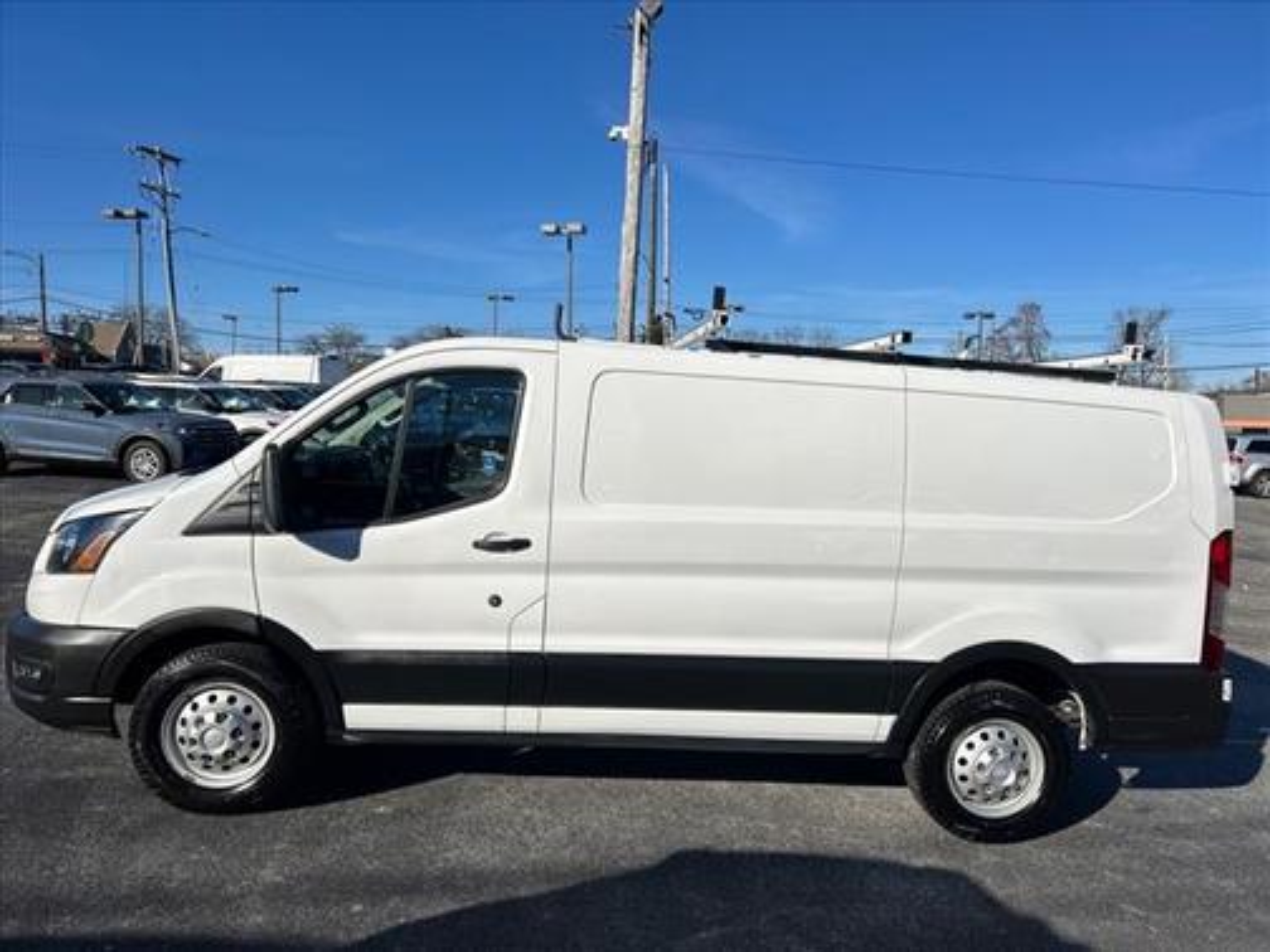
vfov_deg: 53.1
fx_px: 954
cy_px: 476
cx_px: 635
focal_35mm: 26
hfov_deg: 67.3
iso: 50
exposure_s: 1/4831
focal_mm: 5.7
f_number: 1.5
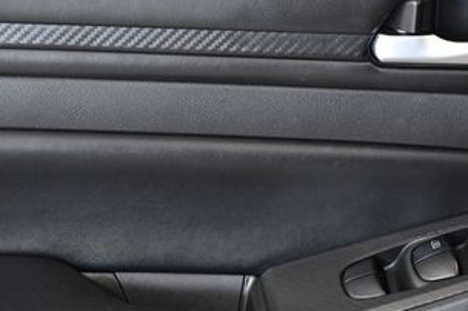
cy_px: 251
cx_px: 336
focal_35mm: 158
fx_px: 2052
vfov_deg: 8.6
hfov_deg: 13.0
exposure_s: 1/200
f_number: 4.8
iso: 2500
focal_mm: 50
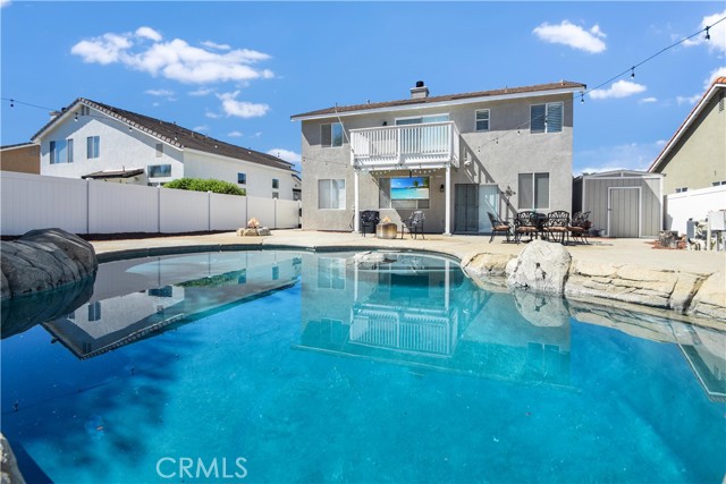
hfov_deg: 100.4
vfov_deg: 77.4
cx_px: 363
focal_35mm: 15
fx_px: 303
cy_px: 242
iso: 220
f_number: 8
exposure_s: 1/500
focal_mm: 10
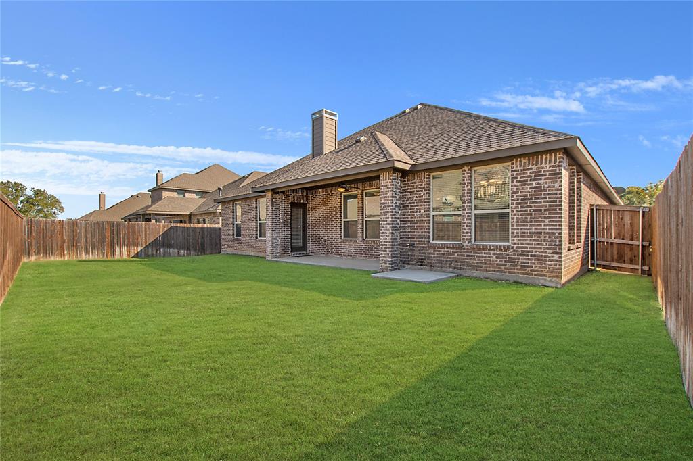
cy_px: 230
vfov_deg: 77.3
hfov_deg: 100.4
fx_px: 289
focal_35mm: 15
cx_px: 346
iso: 100
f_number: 5.6
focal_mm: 10
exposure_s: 1/800
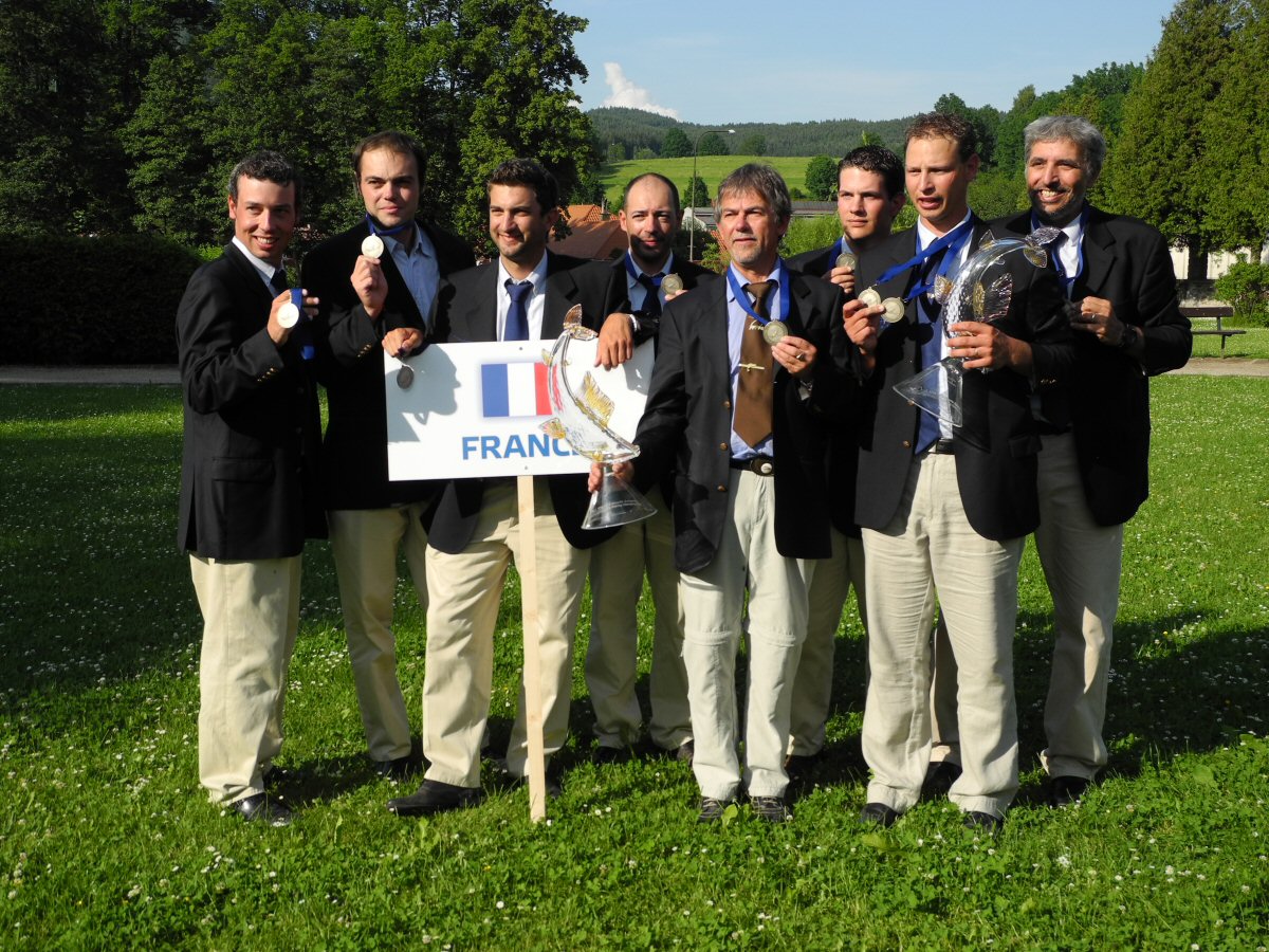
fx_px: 1650
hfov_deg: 42.1
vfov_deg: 32.2
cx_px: 634
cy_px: 476
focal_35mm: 45
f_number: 3.5
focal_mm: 9.7
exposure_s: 1/876
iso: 100
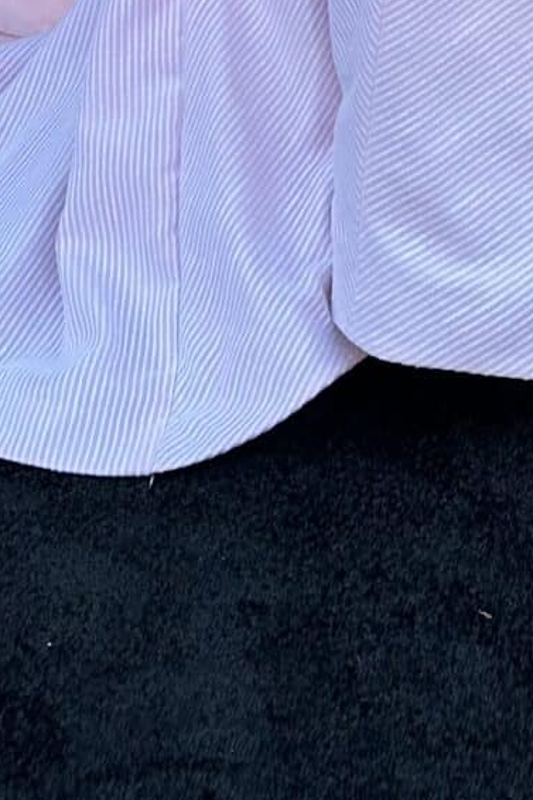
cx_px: 379
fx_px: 2822
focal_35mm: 127
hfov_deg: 10.8
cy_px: -955
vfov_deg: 13.2
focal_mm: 6.86
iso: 80
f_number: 1.78
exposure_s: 1/399
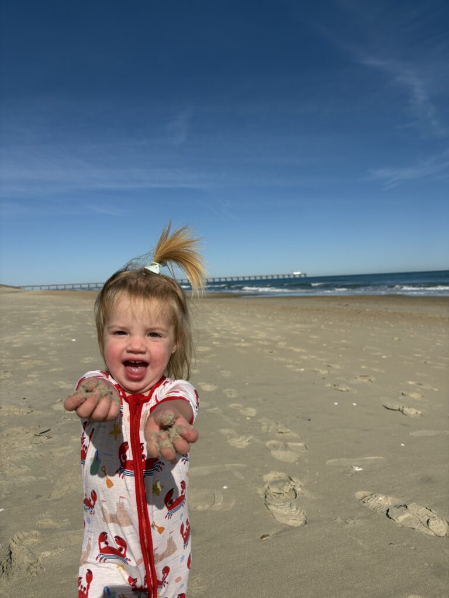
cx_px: 224
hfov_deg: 53.1
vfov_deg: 67.3
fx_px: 450
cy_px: 299
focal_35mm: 26
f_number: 1.6
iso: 50
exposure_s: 1/8850
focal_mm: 5.96
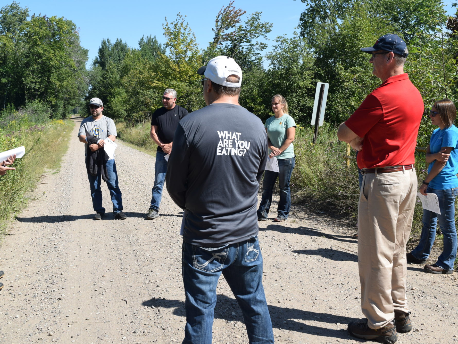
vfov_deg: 34.7
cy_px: 174
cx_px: 202
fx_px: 550
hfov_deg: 45.1
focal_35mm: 42
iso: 200
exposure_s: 1/320
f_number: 9
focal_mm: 25
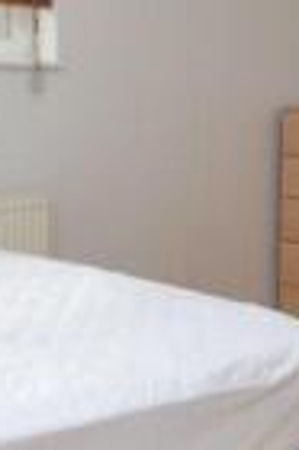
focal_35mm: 70
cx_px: 158
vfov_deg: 28.7
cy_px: 156
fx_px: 874
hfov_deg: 19.4
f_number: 4.8
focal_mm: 10
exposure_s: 1/90
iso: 400
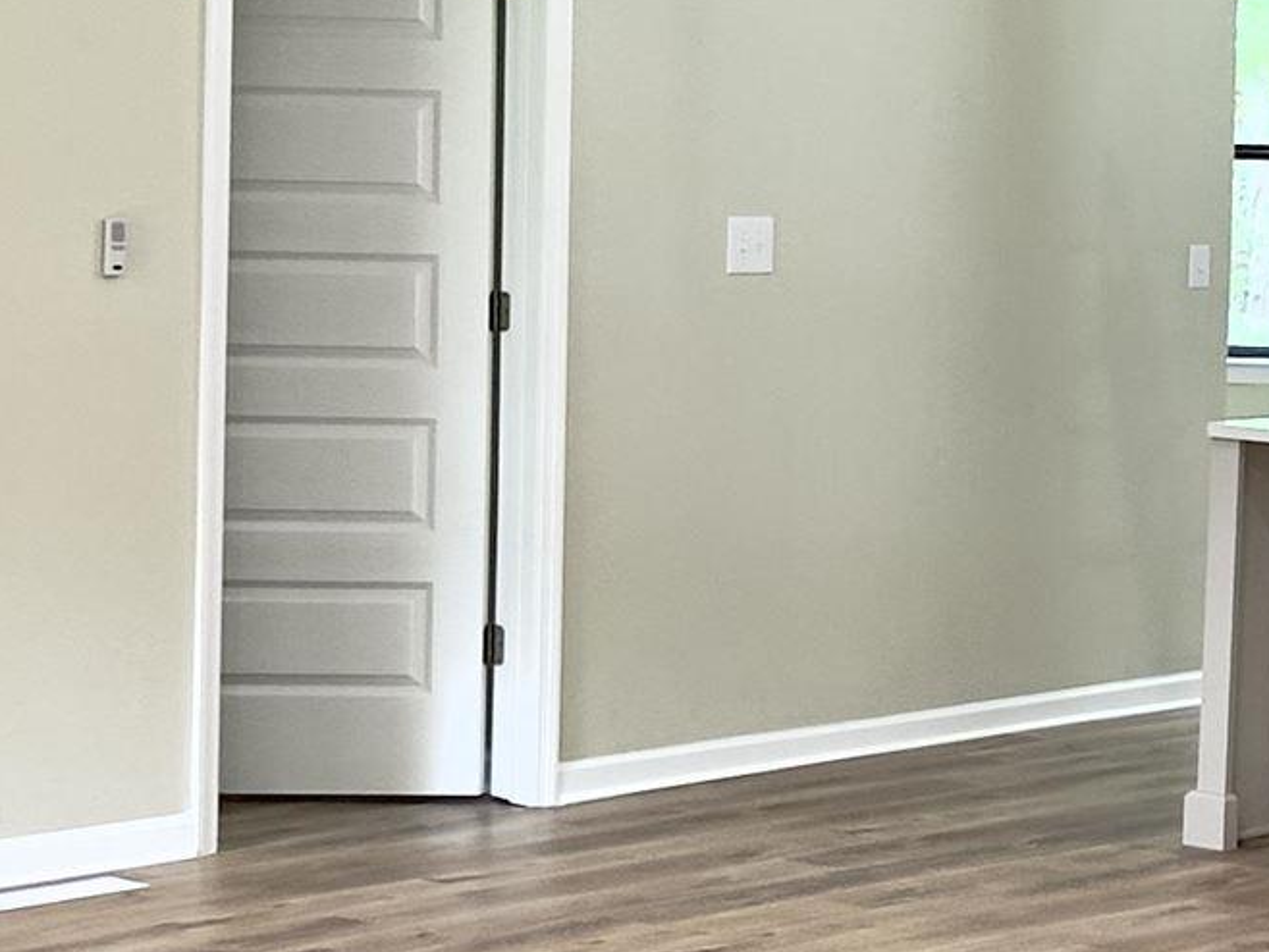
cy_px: 249
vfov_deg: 13.2
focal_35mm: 112
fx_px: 4107
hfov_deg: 16.3
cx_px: 1817
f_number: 1.78
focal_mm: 6.86
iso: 160
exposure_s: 1/60
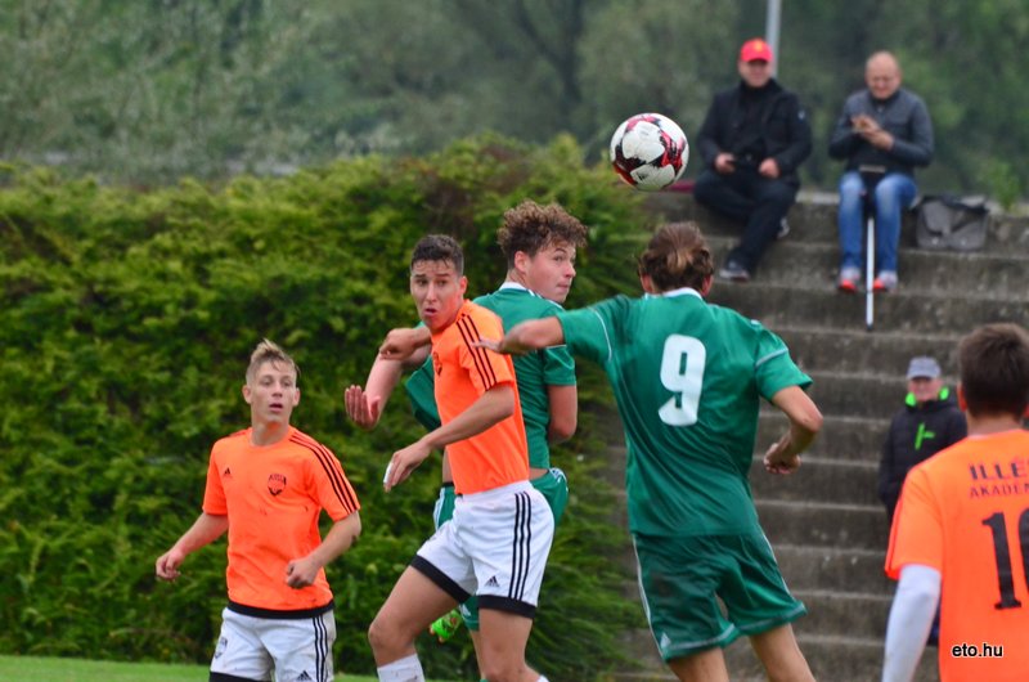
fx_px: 12837
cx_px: 514
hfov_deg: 4.6
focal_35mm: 450
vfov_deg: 3.0
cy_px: 341
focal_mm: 300
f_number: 7.1
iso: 2000
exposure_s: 1/640
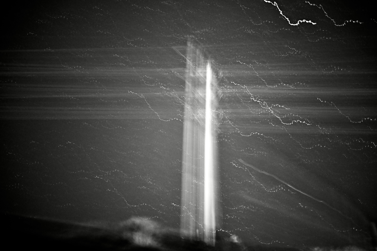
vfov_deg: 33.4
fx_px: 419
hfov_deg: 48.5
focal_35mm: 40
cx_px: 188
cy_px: 126
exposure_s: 6
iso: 3200
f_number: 2
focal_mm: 40
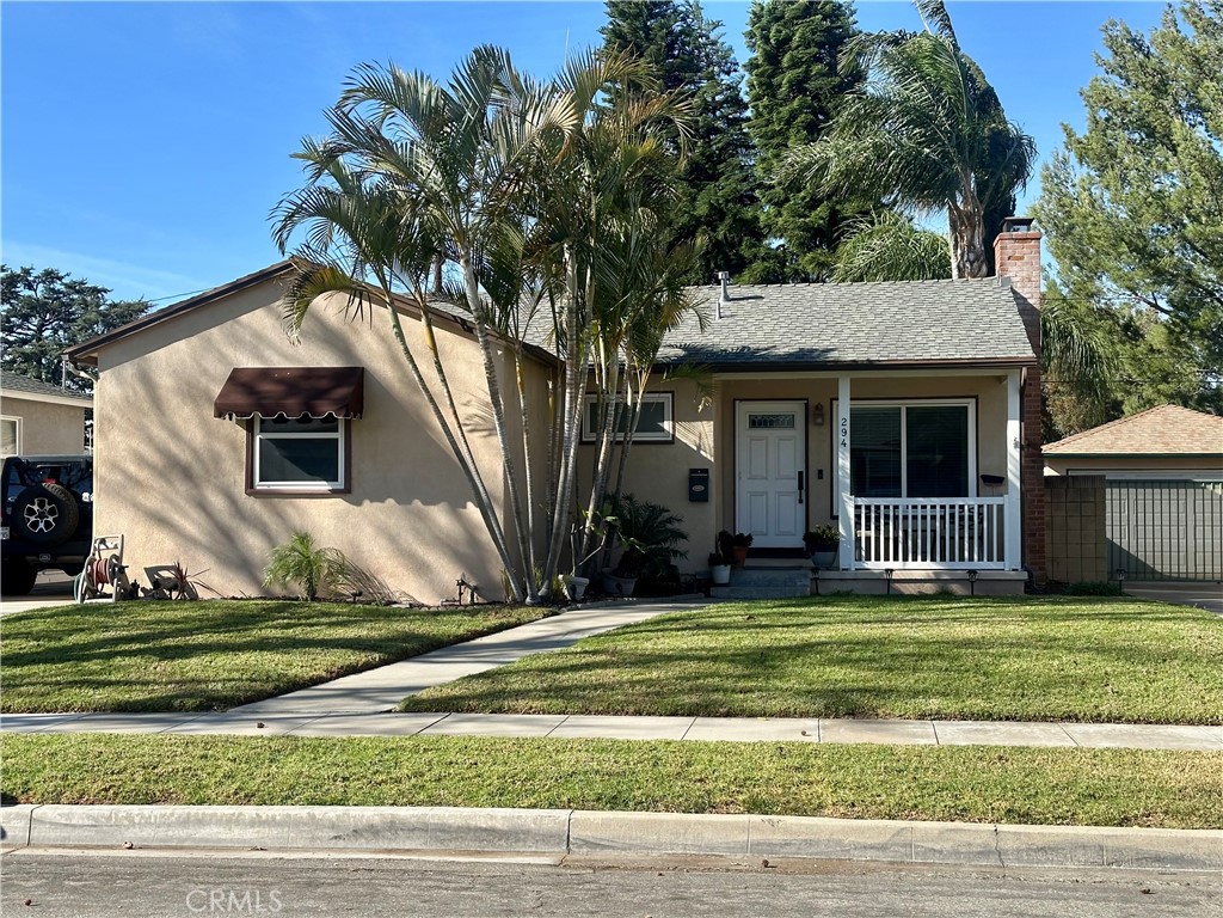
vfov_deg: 30.3
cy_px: 459
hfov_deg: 39.7
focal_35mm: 48
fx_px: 1696
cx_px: 612
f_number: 1.78
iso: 64
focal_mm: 6.86
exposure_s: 1/2028
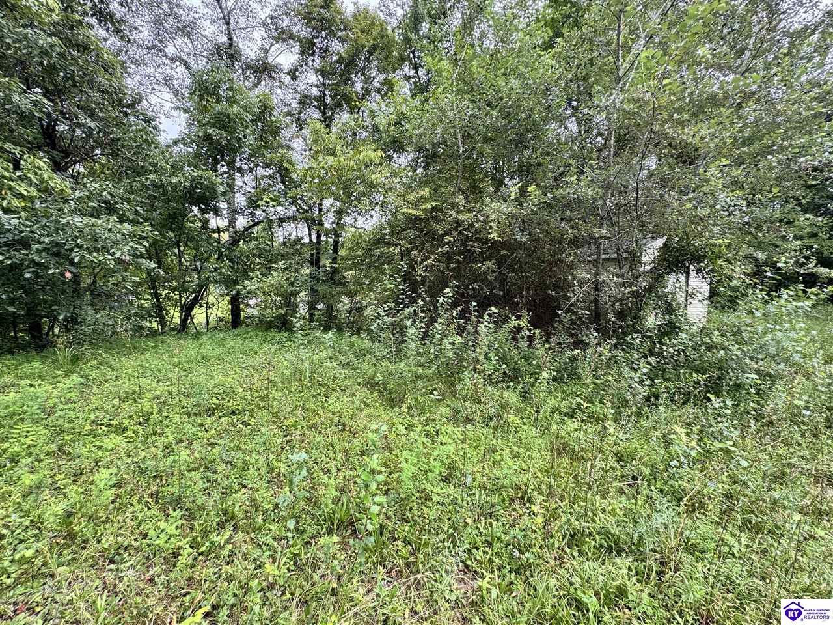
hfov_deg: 102.1
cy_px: 312
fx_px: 337
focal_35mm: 14
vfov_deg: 85.7
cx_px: 416
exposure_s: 1/146
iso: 40
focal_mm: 2.22
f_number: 2.2
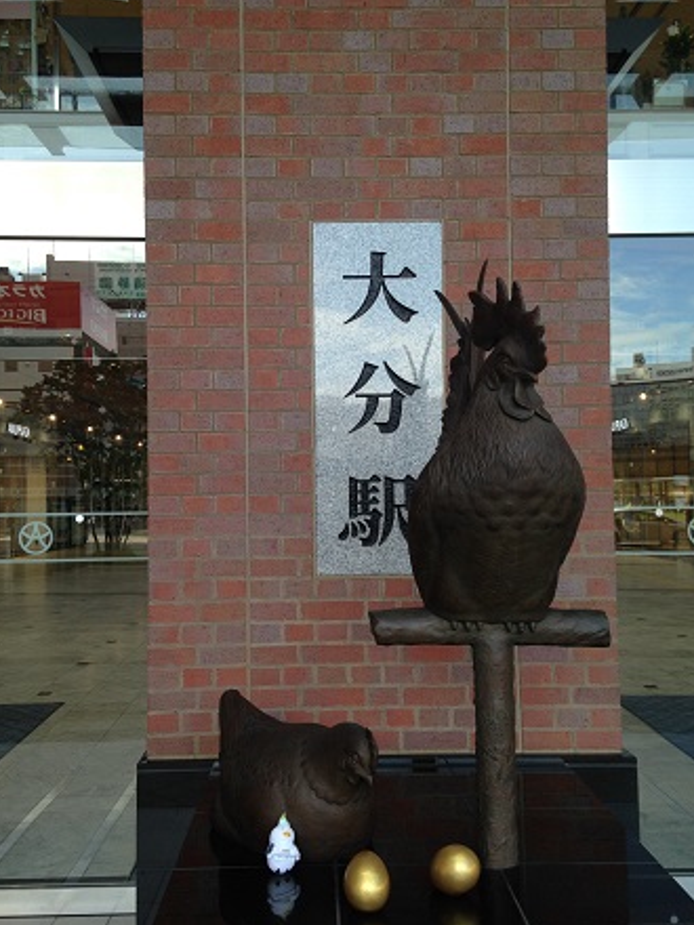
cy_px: 462
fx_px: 962
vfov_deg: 51.4
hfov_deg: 39.6
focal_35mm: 36
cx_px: 332
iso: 50
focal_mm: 4.12
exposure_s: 1/137
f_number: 2.4
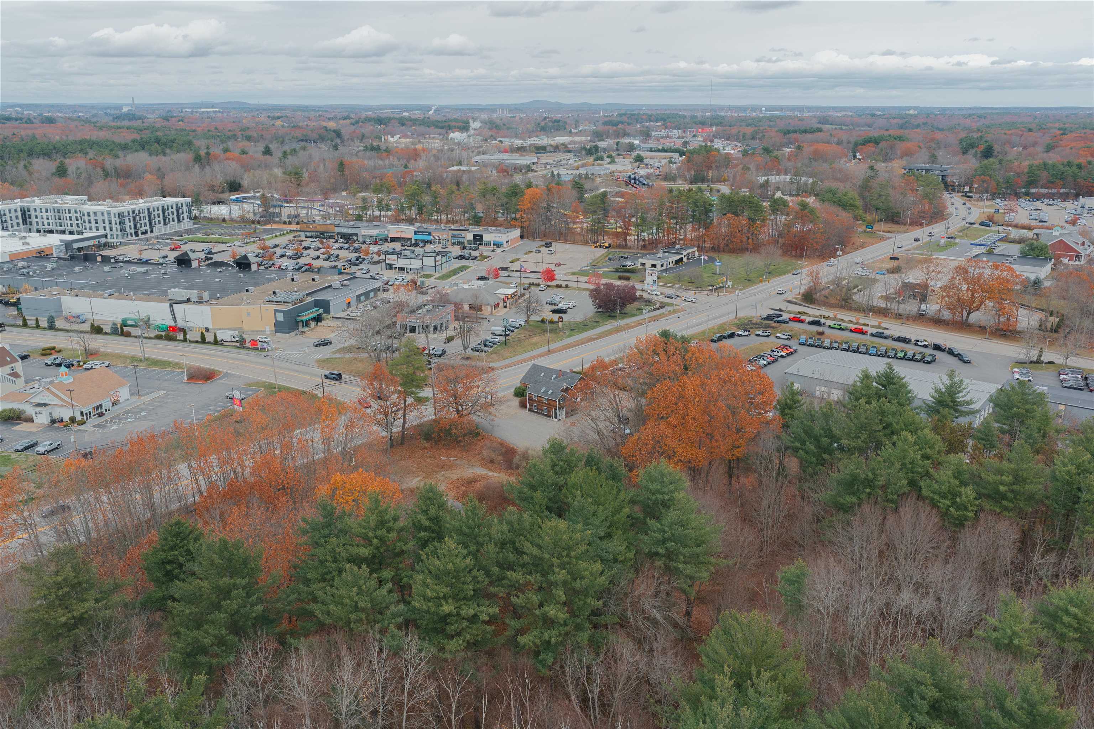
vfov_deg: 46.4
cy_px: 364
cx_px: 547
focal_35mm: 28
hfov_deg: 65.5
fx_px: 851
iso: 250
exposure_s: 1/800
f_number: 2.8
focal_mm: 14.4
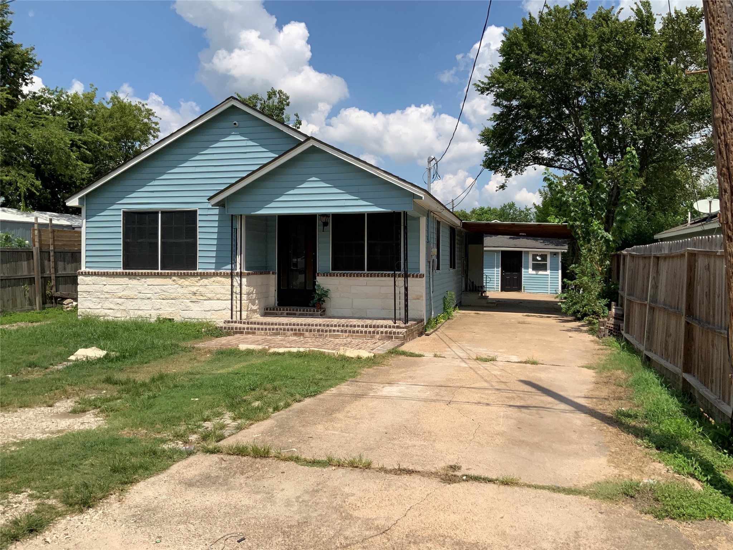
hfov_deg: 61.7
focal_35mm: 29
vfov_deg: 48.2
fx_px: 614
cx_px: 366
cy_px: 275
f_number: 1.8
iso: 20
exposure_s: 1/3125
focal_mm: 3
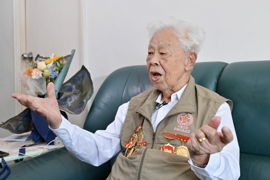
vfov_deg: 35.1
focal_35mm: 38
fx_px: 285
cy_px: 90
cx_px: 136
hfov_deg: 50.7
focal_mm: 37
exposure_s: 1/200
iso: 2000
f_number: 6.3
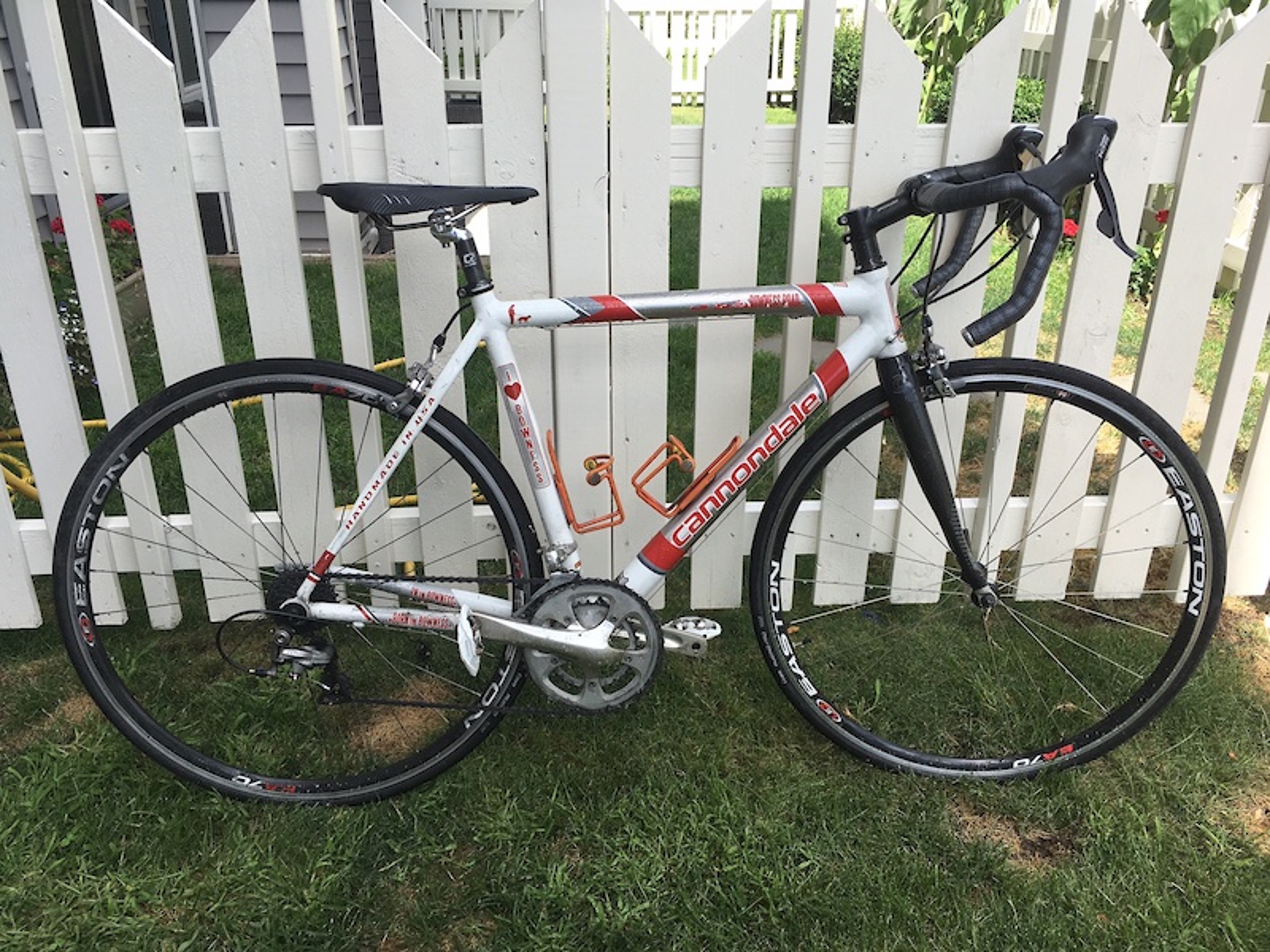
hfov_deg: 61.7
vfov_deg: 48.2
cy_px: 476
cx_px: 635
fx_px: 1064
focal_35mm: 29
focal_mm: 4.15
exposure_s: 1/699
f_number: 2.2
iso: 25
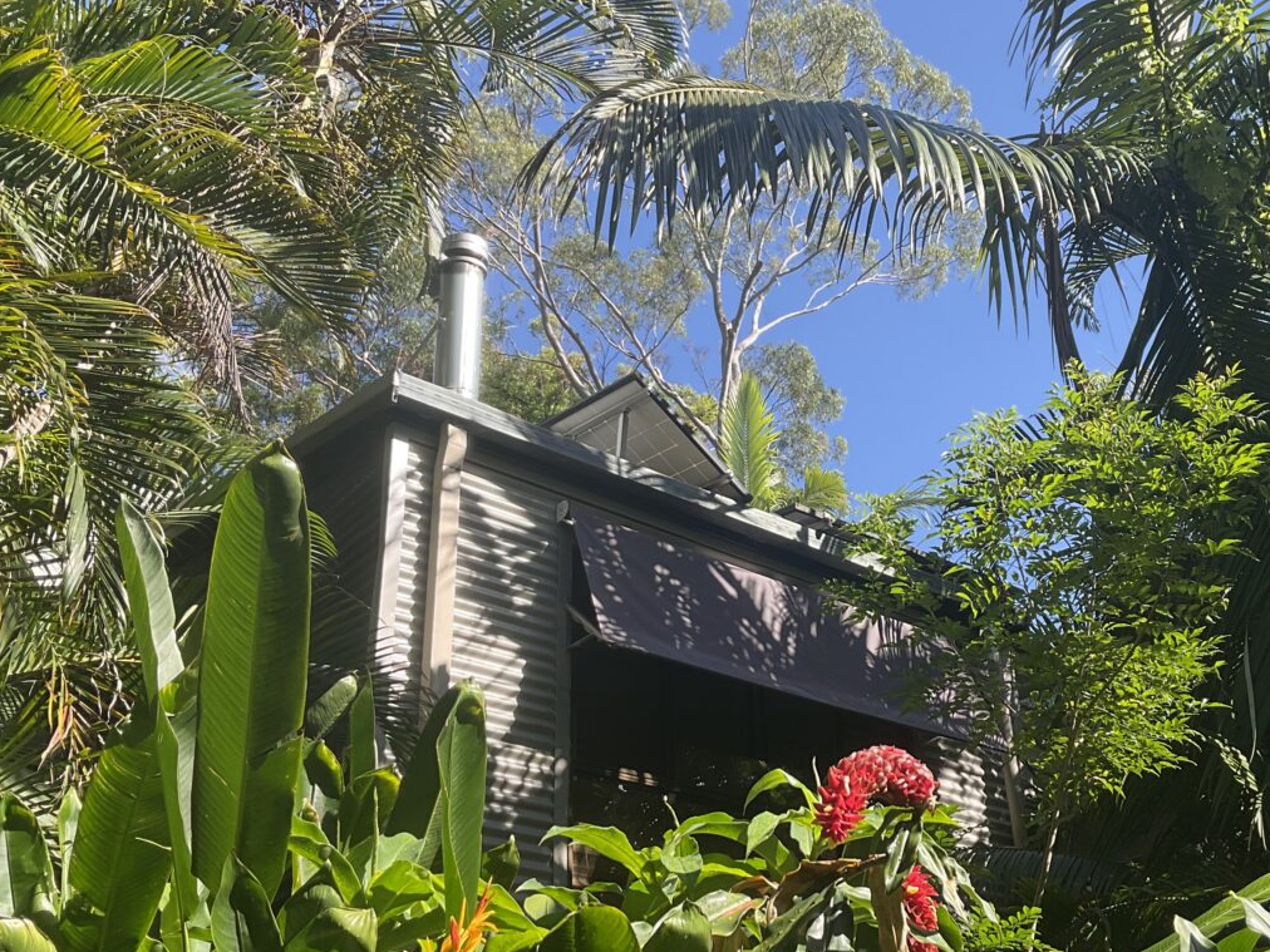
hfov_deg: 43.4
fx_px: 1578
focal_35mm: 43
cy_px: 489
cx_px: 826
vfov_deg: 33.6
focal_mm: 3
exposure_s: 1/562
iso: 16
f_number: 1.8
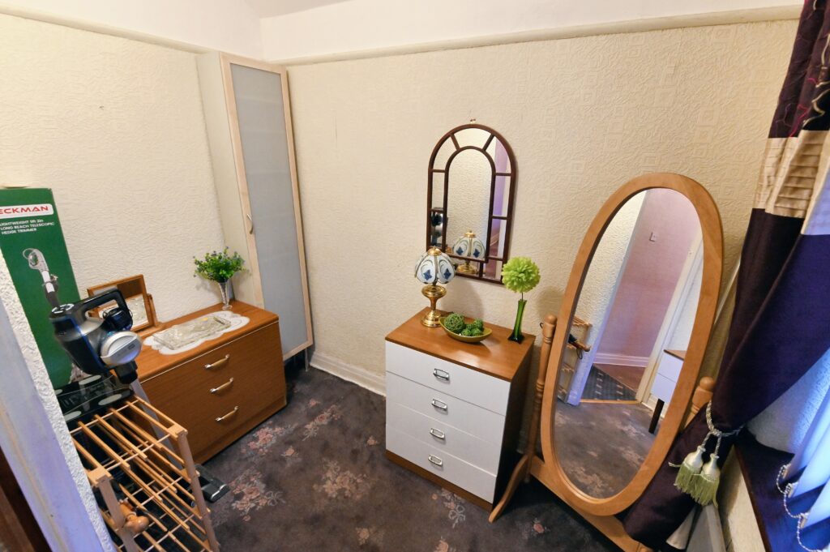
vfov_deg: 77.2
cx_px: 415
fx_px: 346
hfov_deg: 100.4
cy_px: 276
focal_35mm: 15
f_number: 10
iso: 6400
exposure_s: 1/15
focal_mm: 15
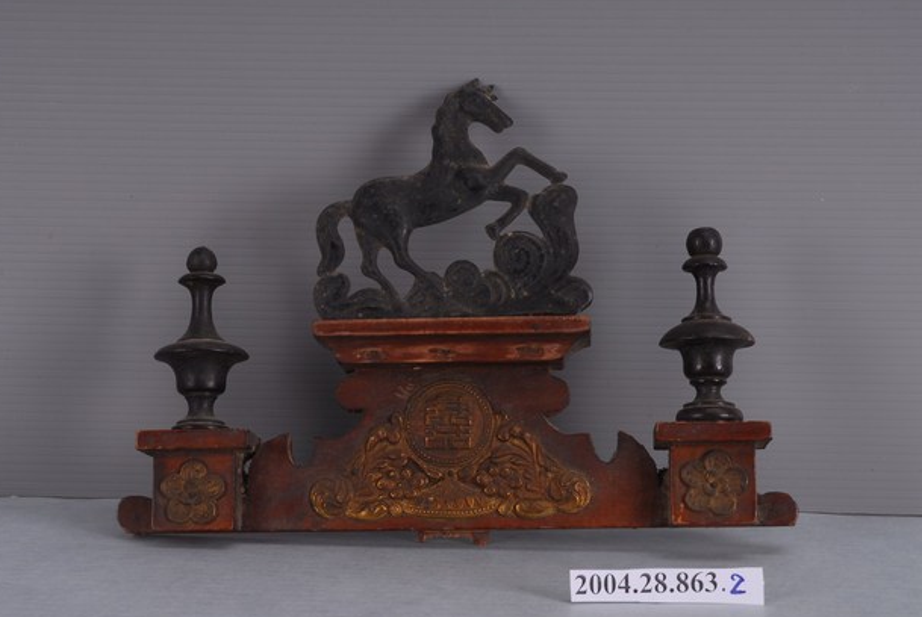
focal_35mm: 82
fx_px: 2103
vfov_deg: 16.7
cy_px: 309
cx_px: 450
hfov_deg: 24.7
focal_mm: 52
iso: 100
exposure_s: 1/160
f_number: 20
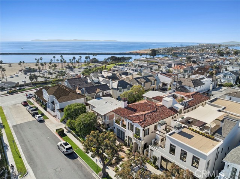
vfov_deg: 56.8
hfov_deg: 71.6
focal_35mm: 24
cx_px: 120
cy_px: 90
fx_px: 166
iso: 140
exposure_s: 1/320
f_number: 2.8
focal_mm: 12.3
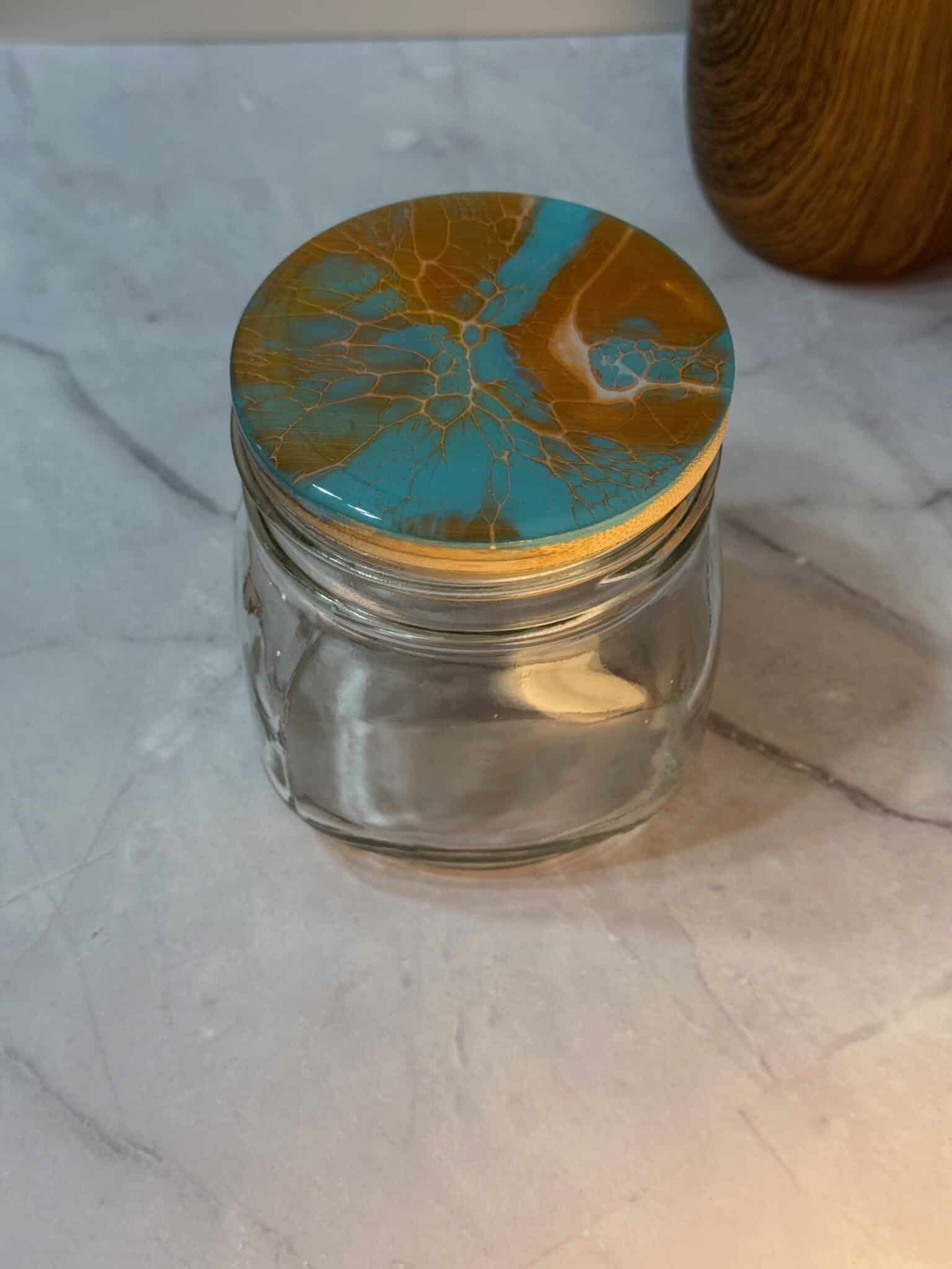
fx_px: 1760
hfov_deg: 30.3
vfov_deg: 39.7
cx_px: 476
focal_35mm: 48
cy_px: 634
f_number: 1.78
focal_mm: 6.76
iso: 100
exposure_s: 1/60
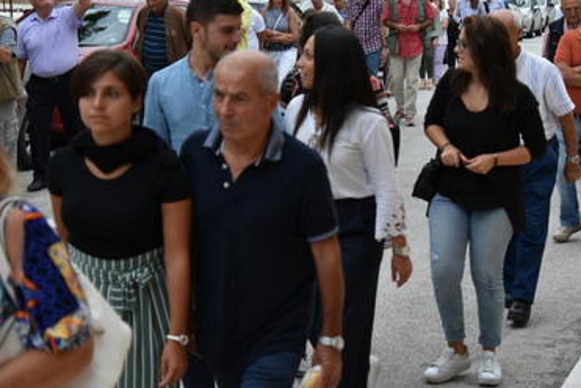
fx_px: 1631
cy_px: 139
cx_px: 366
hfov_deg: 20.2
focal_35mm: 101
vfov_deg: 13.6
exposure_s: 1/250
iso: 450
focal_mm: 50
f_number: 4.5
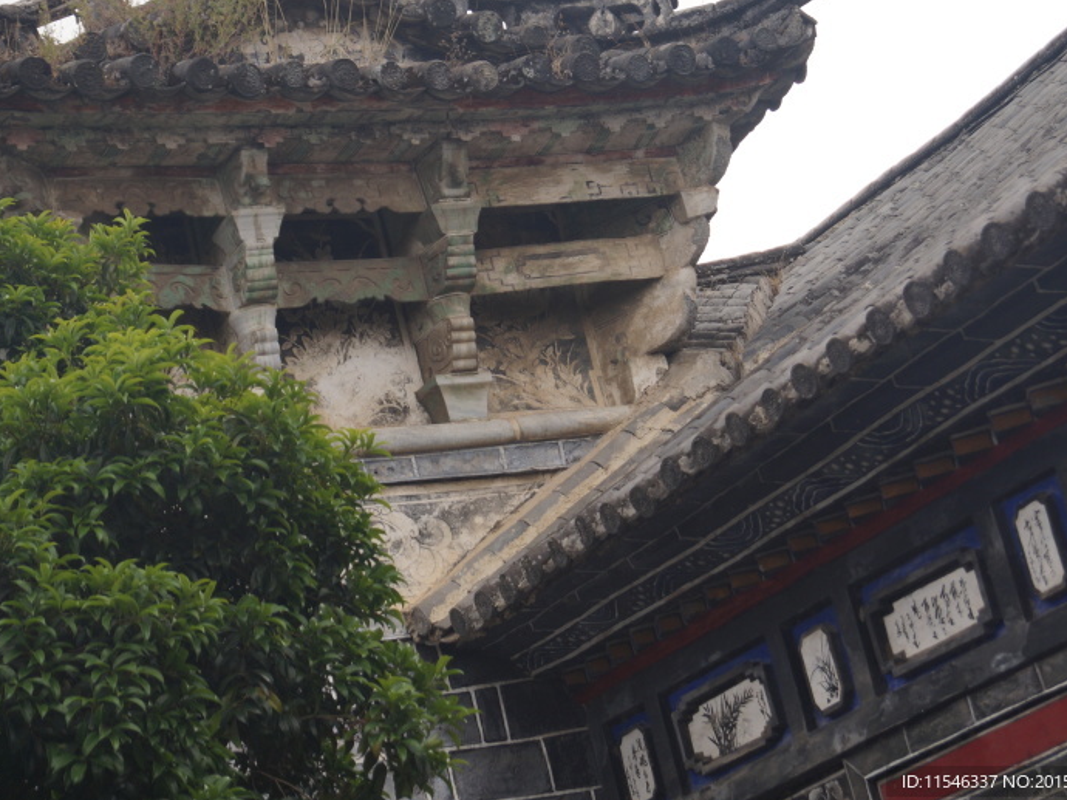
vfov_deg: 13.8
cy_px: 285
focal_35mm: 107
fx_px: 3297
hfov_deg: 18.4
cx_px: 461
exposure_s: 1/160
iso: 100
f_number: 5.6
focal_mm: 50
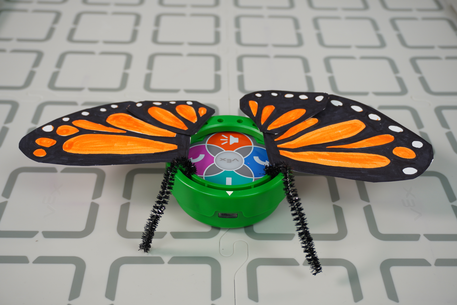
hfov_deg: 45.0
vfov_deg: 30.8
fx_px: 552
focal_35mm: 44
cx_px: 228
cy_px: 152
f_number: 4.5
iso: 200
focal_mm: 29
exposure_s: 1/50
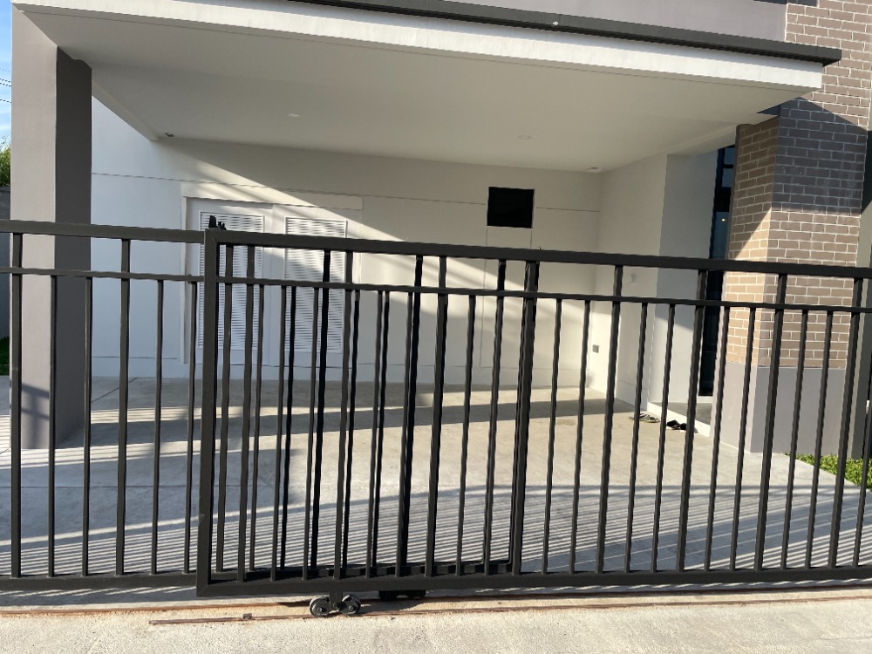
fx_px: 655
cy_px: 327
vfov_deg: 53.1
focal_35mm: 26
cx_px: 436
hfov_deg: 67.3
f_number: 1.6
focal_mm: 4.2
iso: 32
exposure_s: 1/1595
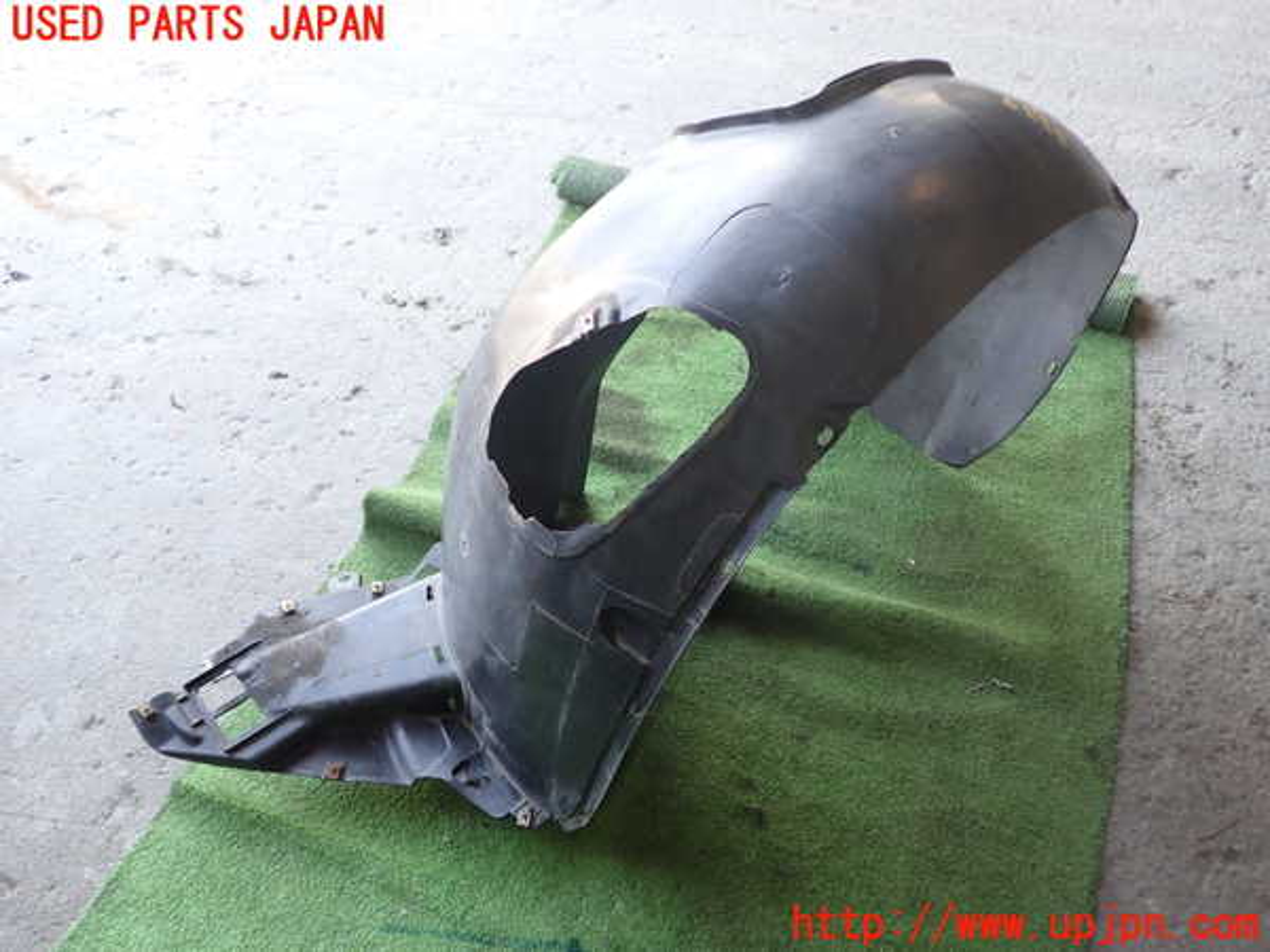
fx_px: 1101
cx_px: 635
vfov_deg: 46.8
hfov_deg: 60.0
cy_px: 476
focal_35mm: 30
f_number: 2.3
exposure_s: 1/60
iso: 200
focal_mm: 5.4
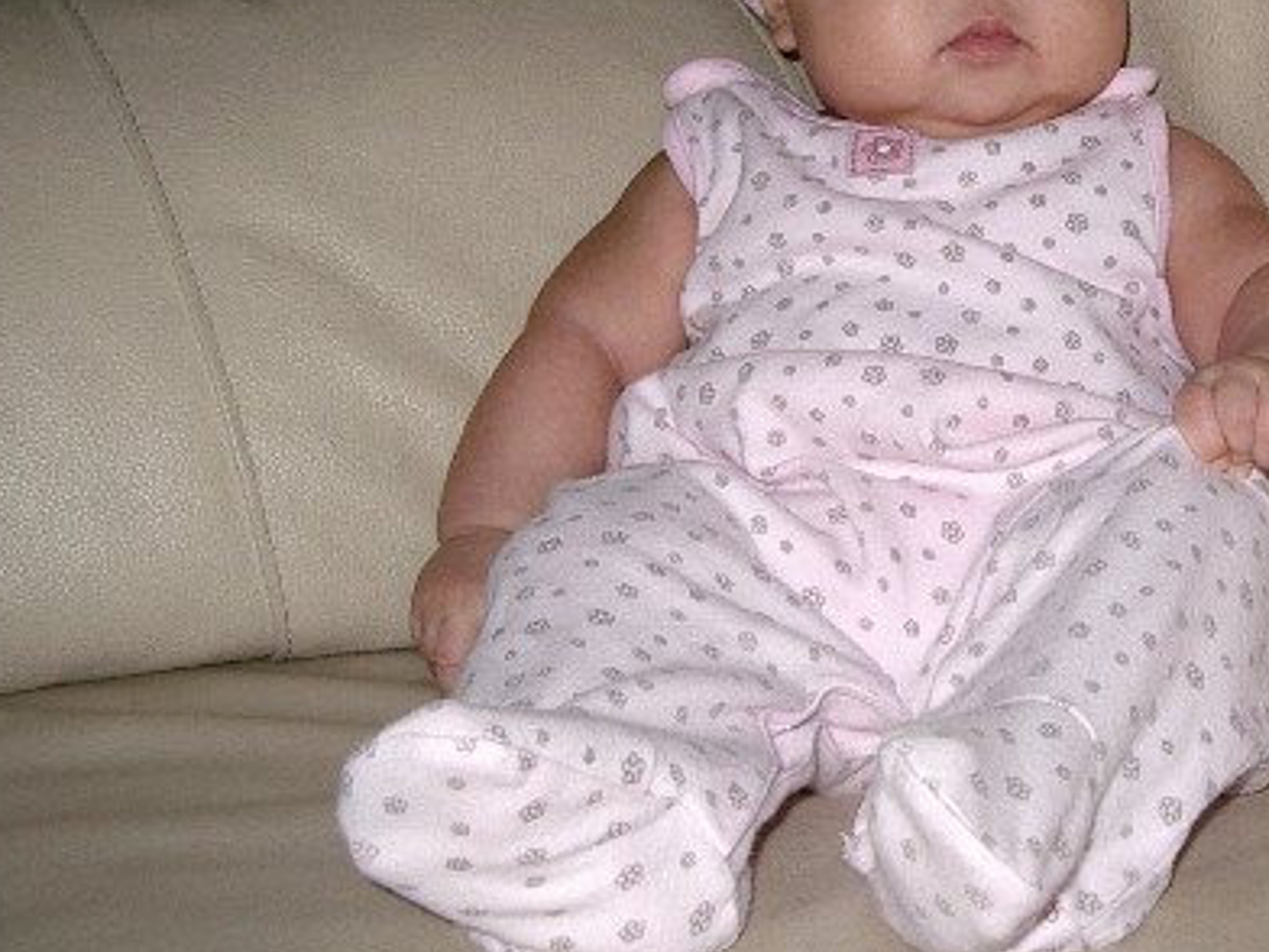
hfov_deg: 30.9
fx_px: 2273
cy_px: 295
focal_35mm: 62
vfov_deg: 23.5
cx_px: 890
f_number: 2.6
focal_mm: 5.8
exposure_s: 1/60
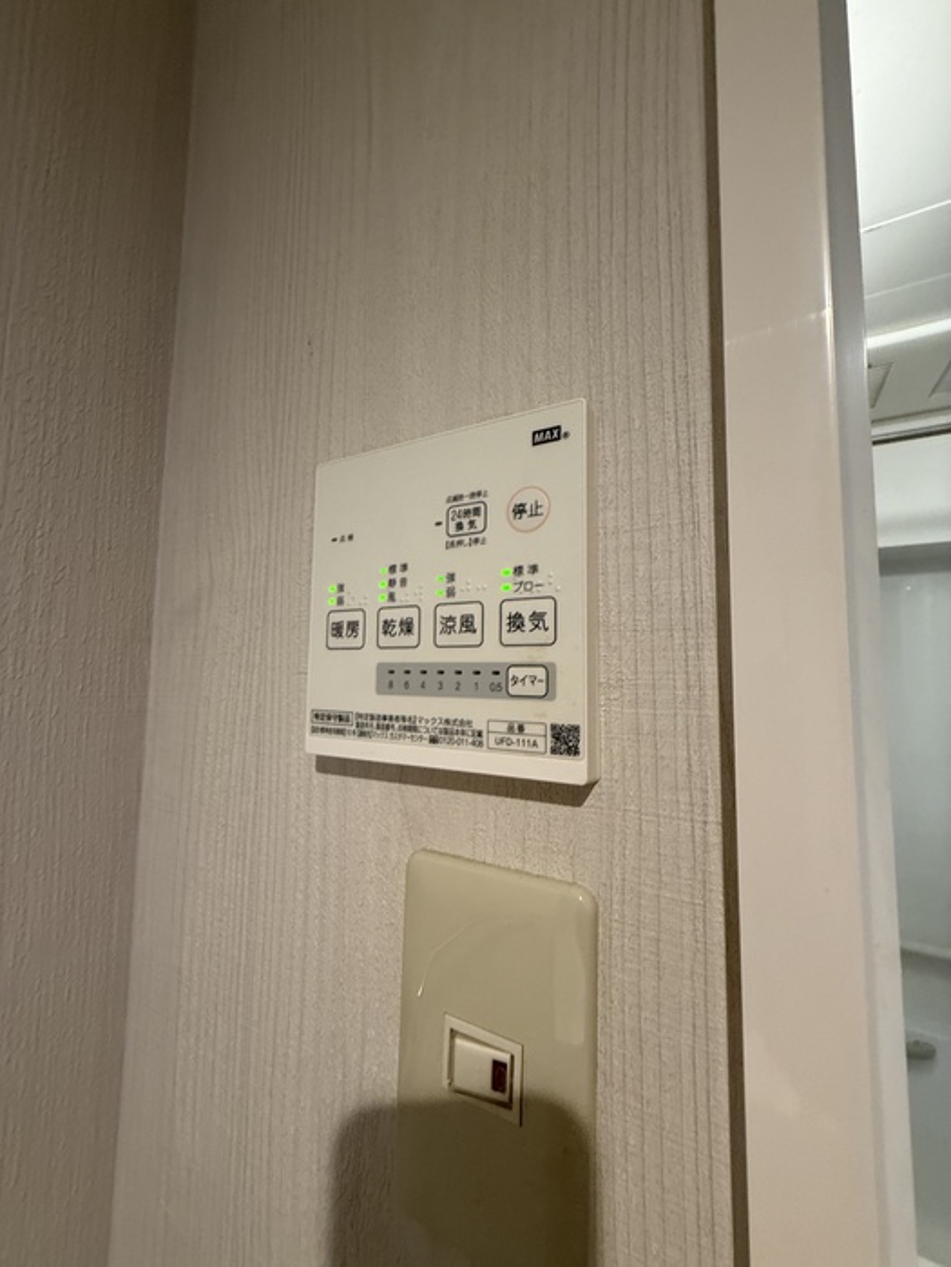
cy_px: 634
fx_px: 513
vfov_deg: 102.1
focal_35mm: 14
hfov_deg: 85.7
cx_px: 476
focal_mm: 2.22
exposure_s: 1/50
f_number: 2.2
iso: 200
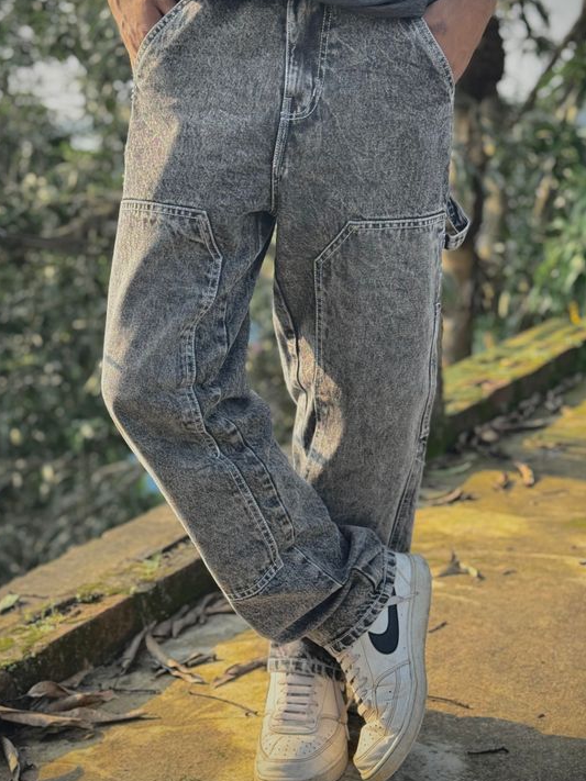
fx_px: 1219
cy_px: 348
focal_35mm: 54
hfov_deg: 27.0
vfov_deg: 35.5
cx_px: 301
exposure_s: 1/685
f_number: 1.78
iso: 64
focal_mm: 6.76
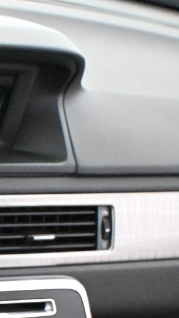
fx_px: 1215
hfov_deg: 7.7
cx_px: -294
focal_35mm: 144
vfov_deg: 14.7
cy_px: 313
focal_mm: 30
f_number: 4.8
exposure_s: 1/60
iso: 12800
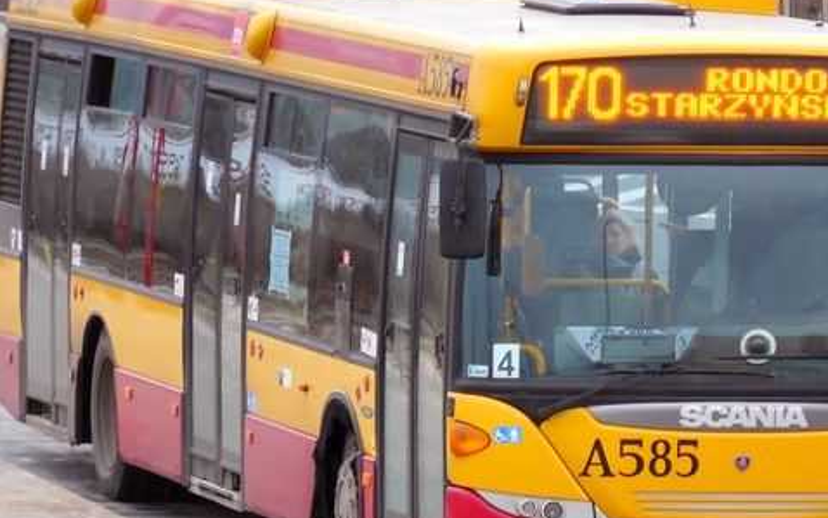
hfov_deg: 3.9
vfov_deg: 2.4
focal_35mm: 543
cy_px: 274
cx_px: 525
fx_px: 12256
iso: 400
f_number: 5.5
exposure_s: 1/40
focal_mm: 55.1
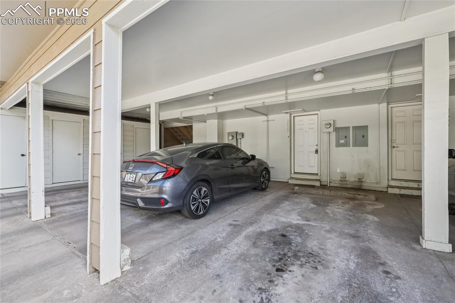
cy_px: 152
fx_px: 190
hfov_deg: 100.4
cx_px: 228
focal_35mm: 15
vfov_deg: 77.3
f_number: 8
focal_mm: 10
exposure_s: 1/50
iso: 800
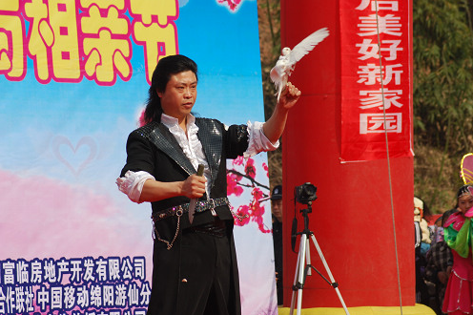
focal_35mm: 220
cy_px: 158
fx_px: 2882
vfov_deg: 6.3
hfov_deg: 9.4
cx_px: 237
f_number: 8
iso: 200
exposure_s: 1/500
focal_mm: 145
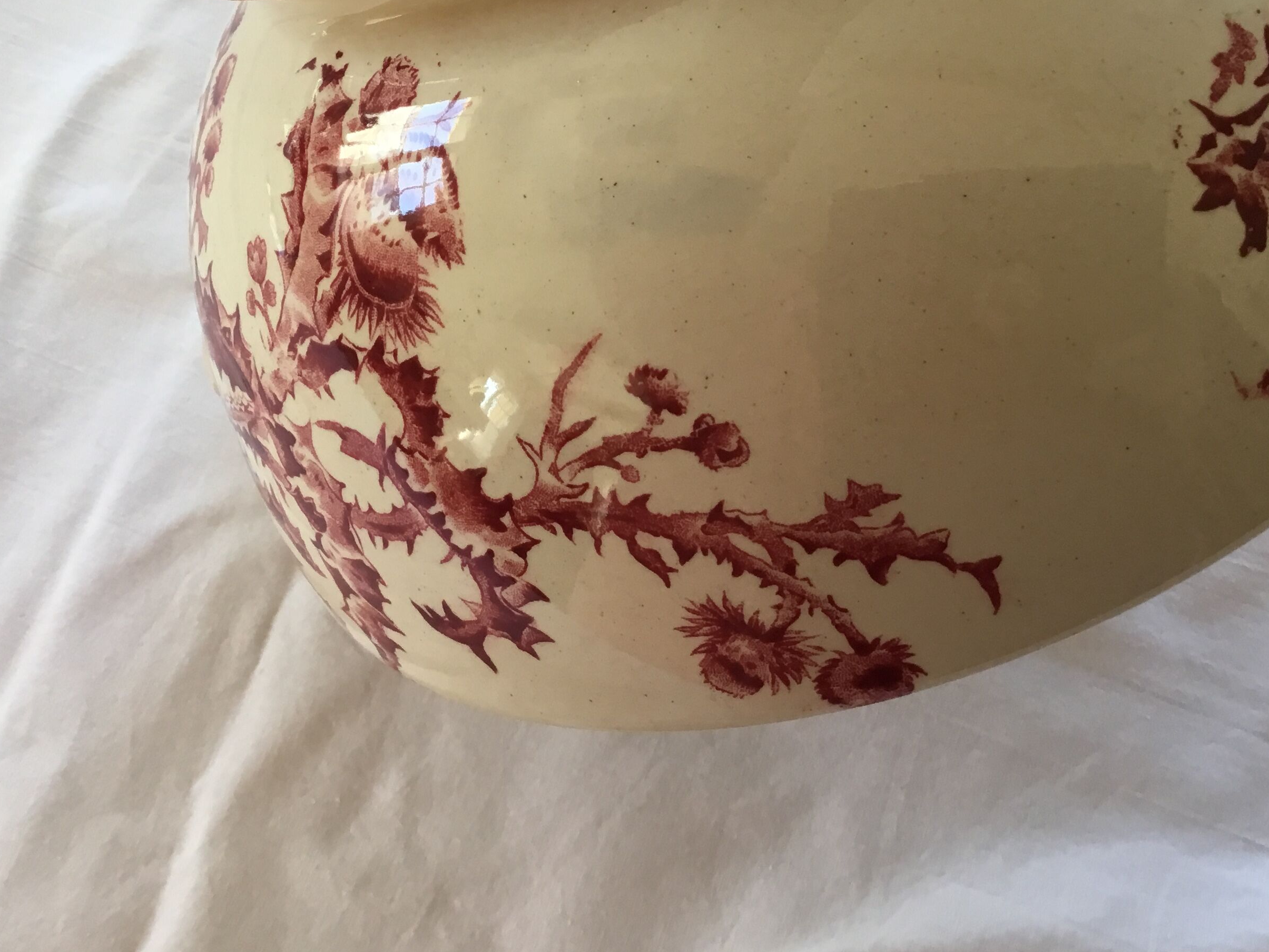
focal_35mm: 42
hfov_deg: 44.8
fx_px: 1540
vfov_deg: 34.0
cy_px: 312
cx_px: 626
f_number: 2.4
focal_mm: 3.3
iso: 32
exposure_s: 1/33
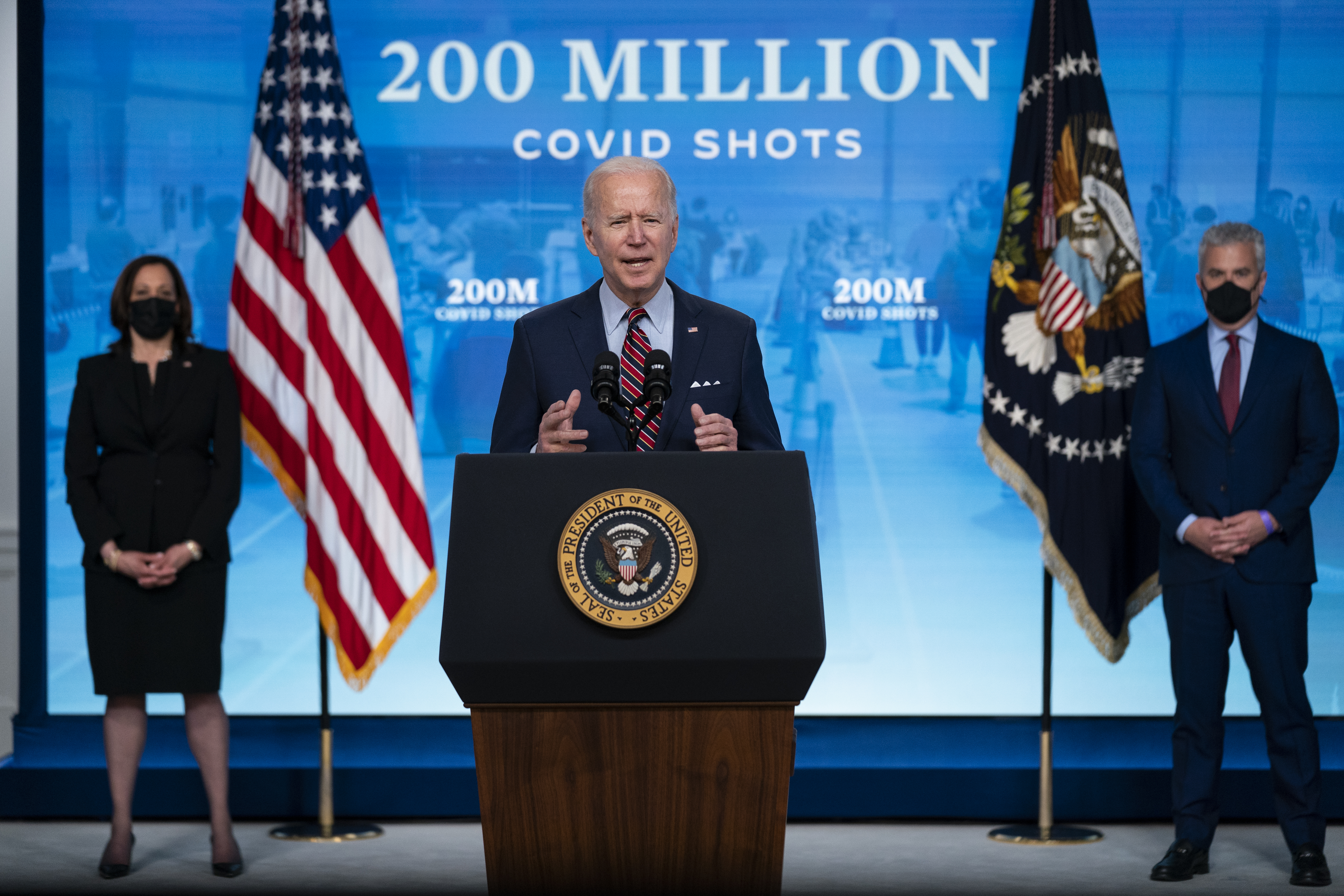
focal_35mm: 112
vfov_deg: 12.2
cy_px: 448
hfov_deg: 18.3
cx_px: 672
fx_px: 4181
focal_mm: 112
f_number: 3.2
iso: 2000
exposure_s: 1/200
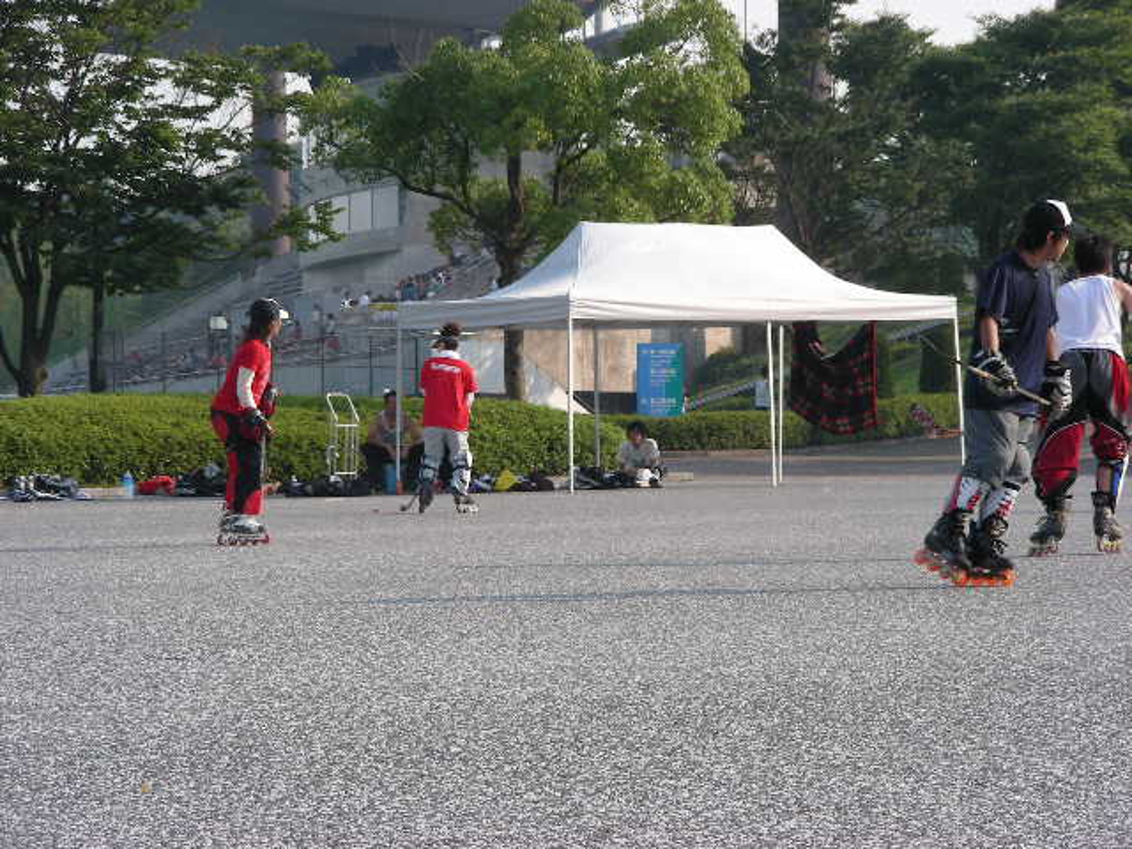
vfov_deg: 10.0
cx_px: 566
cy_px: 424
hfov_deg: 13.3
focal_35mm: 148
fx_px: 4840
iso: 50
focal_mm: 24.7
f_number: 4
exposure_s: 1/291
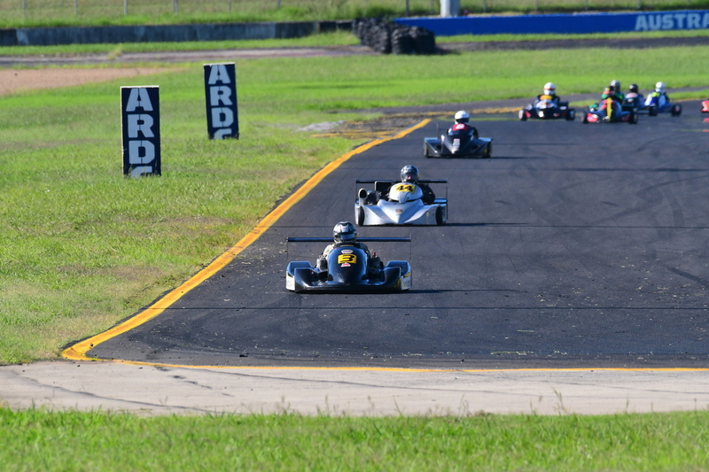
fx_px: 14176
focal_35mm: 720
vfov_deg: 1.9
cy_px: 236
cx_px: 354
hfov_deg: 2.9
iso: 500
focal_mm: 480
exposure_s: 1/640
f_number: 10
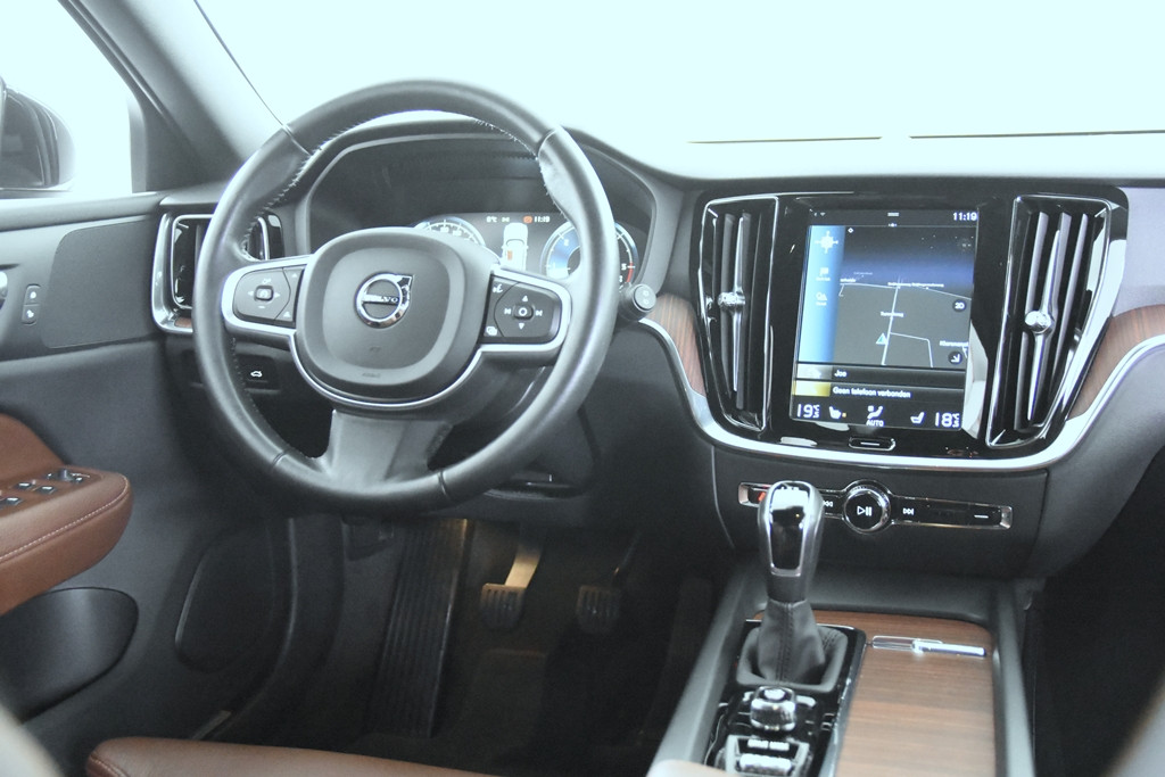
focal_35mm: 39
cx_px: 582
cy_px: 388
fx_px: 1262
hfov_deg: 49.5
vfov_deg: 34.2
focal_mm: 26
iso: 12800
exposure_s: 1/30
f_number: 3.2
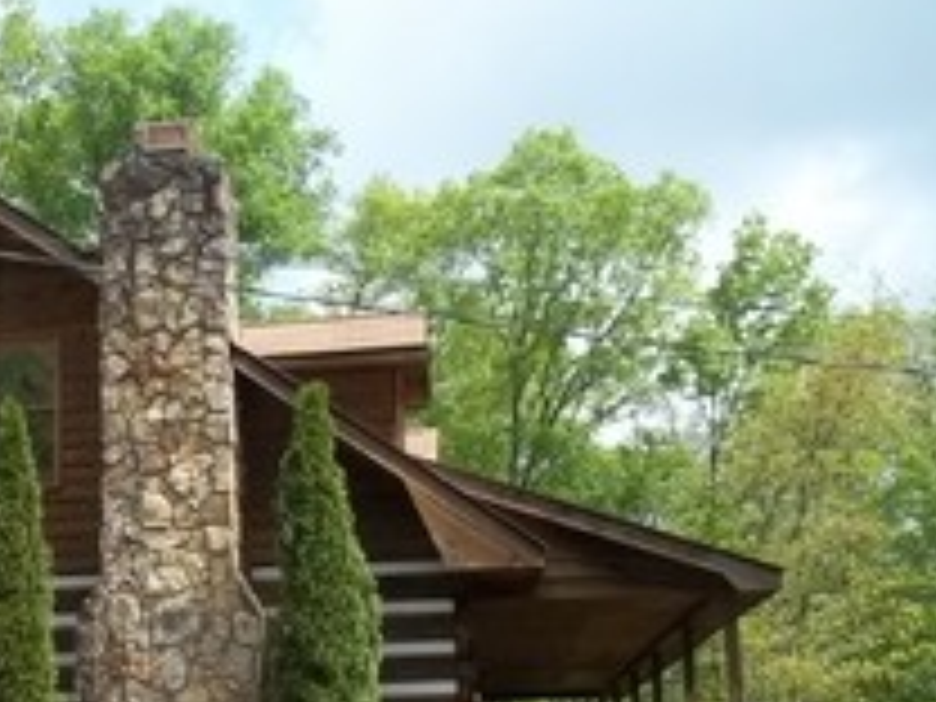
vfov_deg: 26.2
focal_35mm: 55
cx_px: 171
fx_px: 1487
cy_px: 522
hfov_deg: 33.8
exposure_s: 1/100
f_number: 8
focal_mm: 5.9
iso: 64
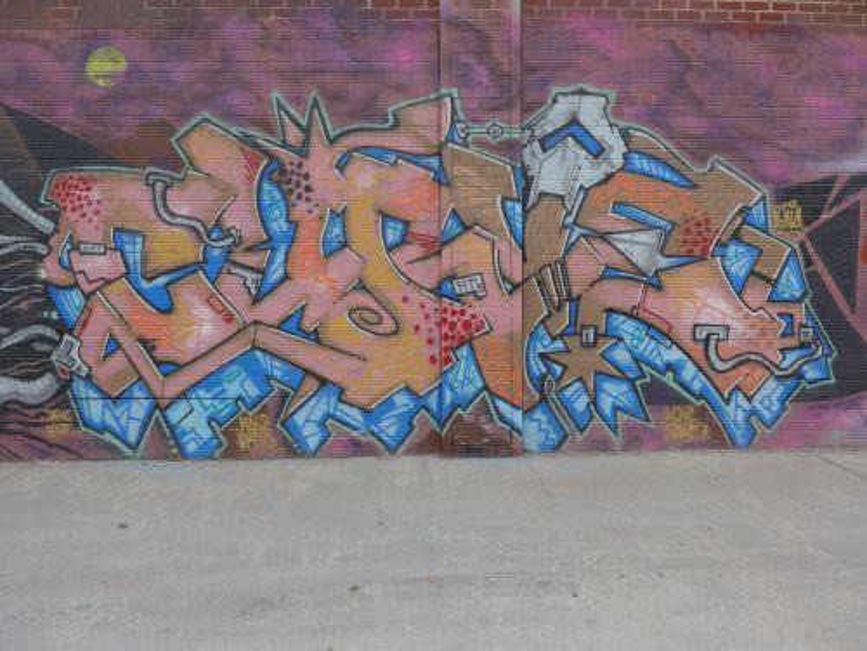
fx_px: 726
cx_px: 434
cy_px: 326
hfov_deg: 61.7
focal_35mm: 29
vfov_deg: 48.2
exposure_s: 1/320
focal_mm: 6
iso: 80
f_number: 2.8
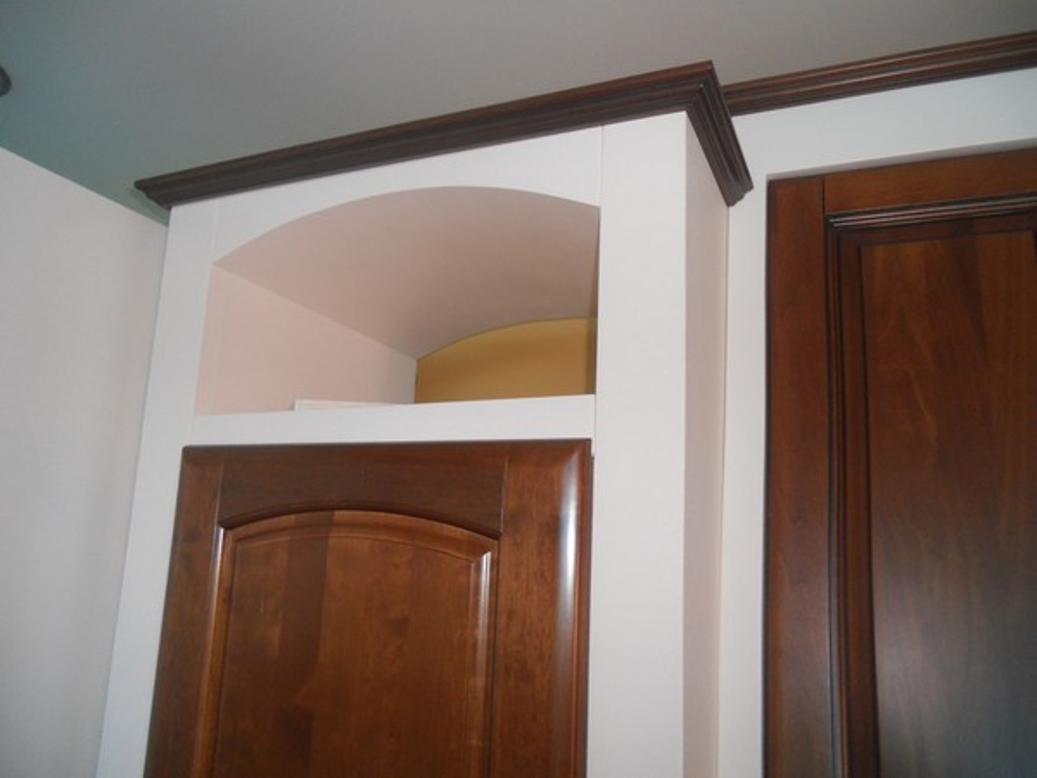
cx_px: 518
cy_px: 389
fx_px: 809
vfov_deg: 51.4
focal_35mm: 27
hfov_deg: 65.3
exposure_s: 1/25
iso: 200
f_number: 3.2
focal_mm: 4.9
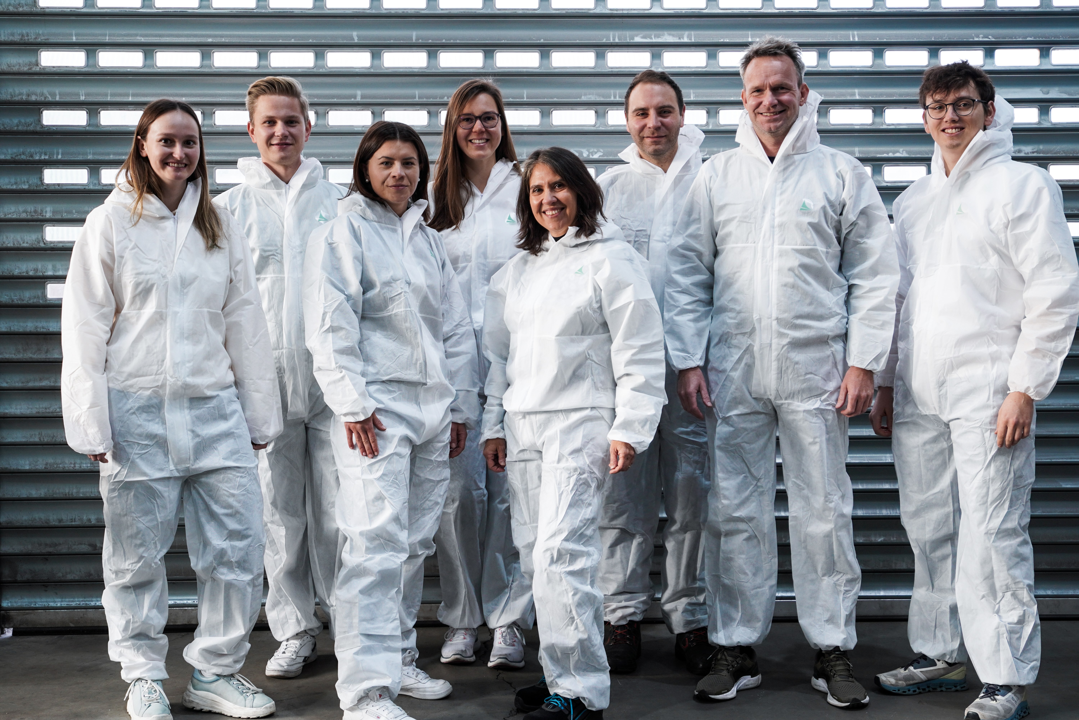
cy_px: 360
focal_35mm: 52
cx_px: 540
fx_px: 1573
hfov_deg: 37.9
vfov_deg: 25.8
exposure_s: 1/60
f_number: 4
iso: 160
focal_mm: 35
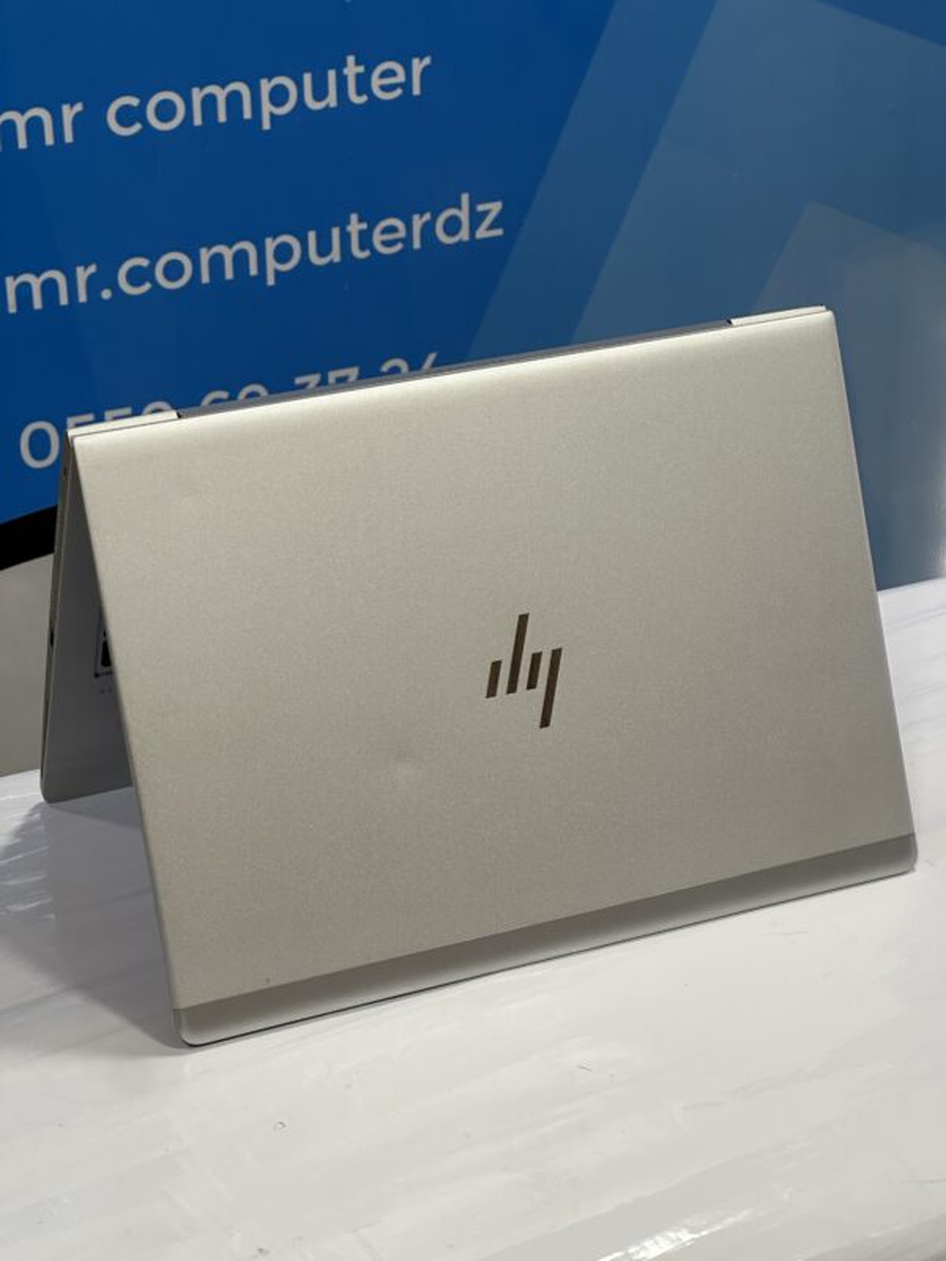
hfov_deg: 19.1
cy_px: 630
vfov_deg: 25.3
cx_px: 473
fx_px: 2806
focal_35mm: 77
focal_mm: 9
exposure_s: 1/100
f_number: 2.8
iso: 100
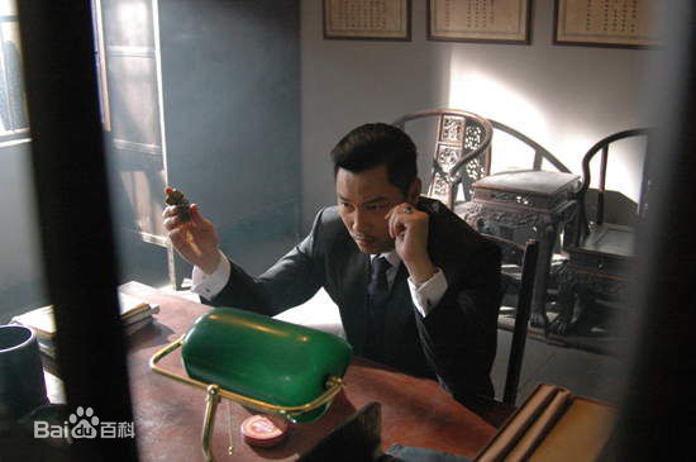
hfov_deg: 53.2
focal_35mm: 36
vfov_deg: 36.8
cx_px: 348
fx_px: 695
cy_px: 231
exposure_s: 1/80
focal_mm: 24
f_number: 4.5
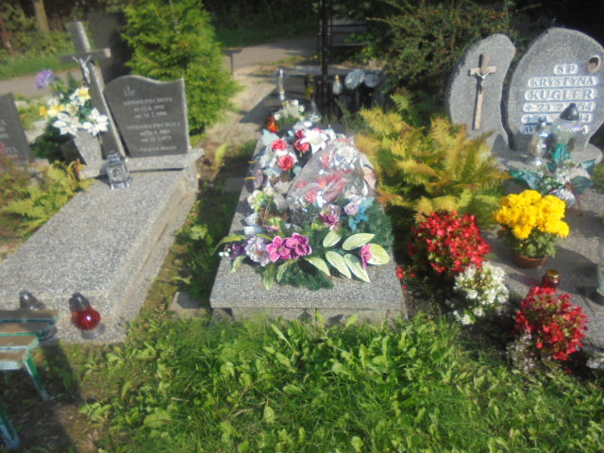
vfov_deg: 53.1
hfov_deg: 67.3
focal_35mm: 26
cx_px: 302
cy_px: 226
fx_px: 454
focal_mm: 4.6
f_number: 3.5
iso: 100
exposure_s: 1/800
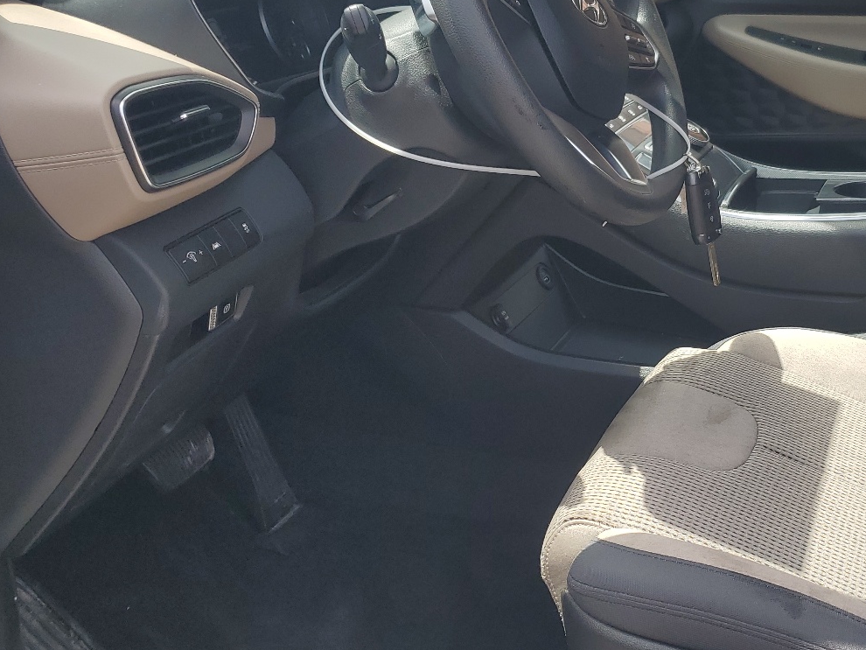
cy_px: 304
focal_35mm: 42
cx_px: 681
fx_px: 1051
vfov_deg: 34.4
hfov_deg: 42.9
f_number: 1.5
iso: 50
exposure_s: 1/833
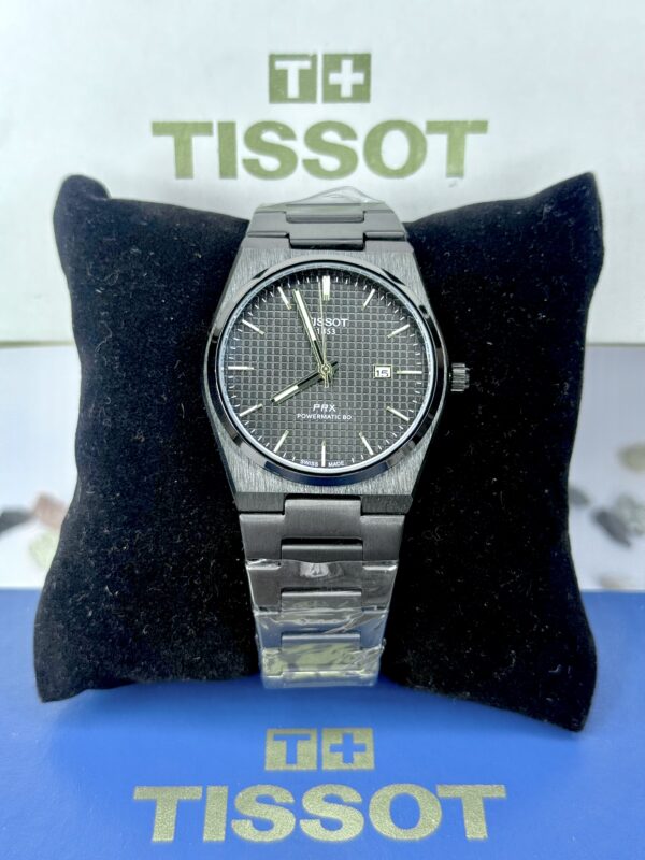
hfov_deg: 30.3
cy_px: 430
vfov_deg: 39.7
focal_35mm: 48
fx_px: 1193
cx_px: 322
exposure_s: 1/100
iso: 64
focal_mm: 6.76
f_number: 1.78
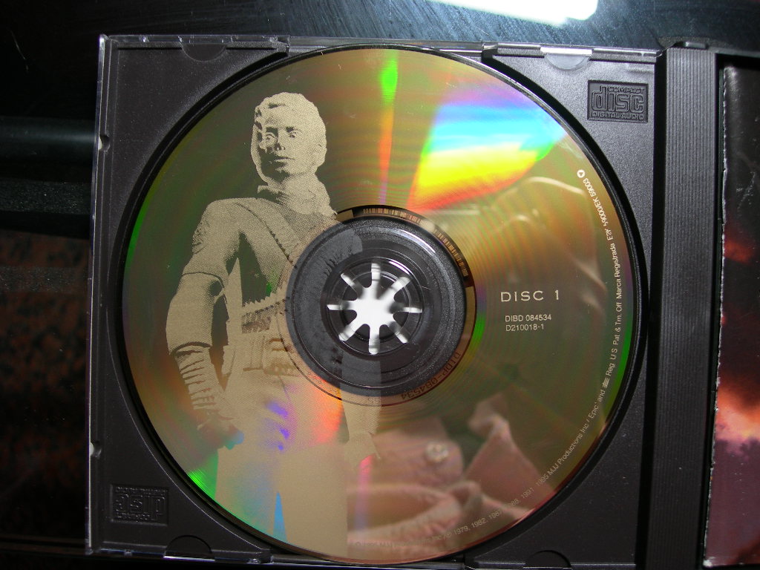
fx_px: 834
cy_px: 285
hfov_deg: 49.0
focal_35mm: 38
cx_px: 380
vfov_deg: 37.7
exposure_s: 1/12.1
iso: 50
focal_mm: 7.8
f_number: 2.8
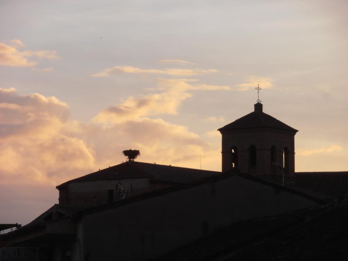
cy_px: 130
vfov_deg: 7.5
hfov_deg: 10.0
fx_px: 1991
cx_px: 174
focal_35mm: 198
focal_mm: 35.05
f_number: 5.8
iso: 100
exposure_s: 1/125
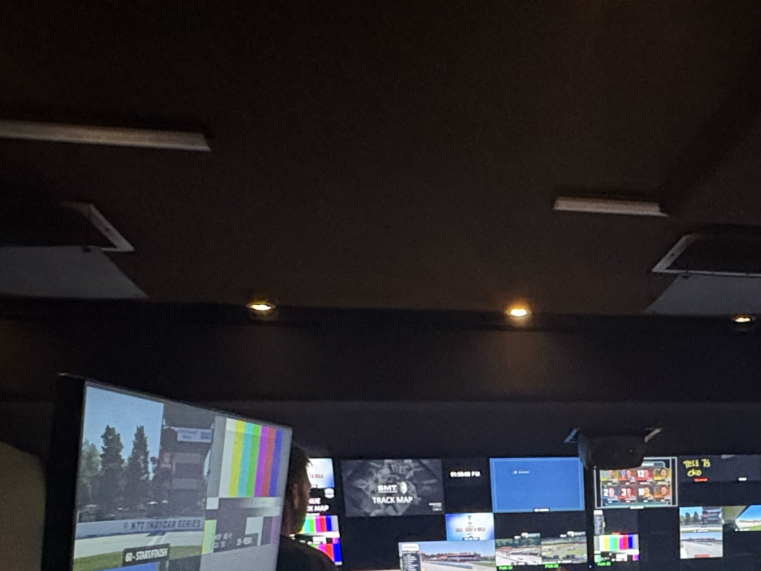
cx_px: 650
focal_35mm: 42
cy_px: 702
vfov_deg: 29.2
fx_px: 923
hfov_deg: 42.0
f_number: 2.2
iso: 800
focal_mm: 2.22
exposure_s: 1/47
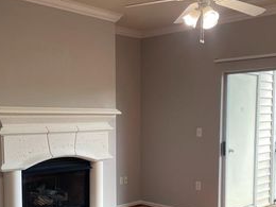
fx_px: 399
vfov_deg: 28.7
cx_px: 139
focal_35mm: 50
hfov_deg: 38.2
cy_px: 156
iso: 32
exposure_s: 1/120
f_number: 1.6
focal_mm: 4.2
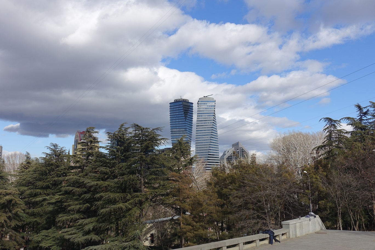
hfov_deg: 53.1
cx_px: 188
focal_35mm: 36
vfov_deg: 36.9
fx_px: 375
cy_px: 125
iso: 125
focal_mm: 13.34
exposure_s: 1/640
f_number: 5.6
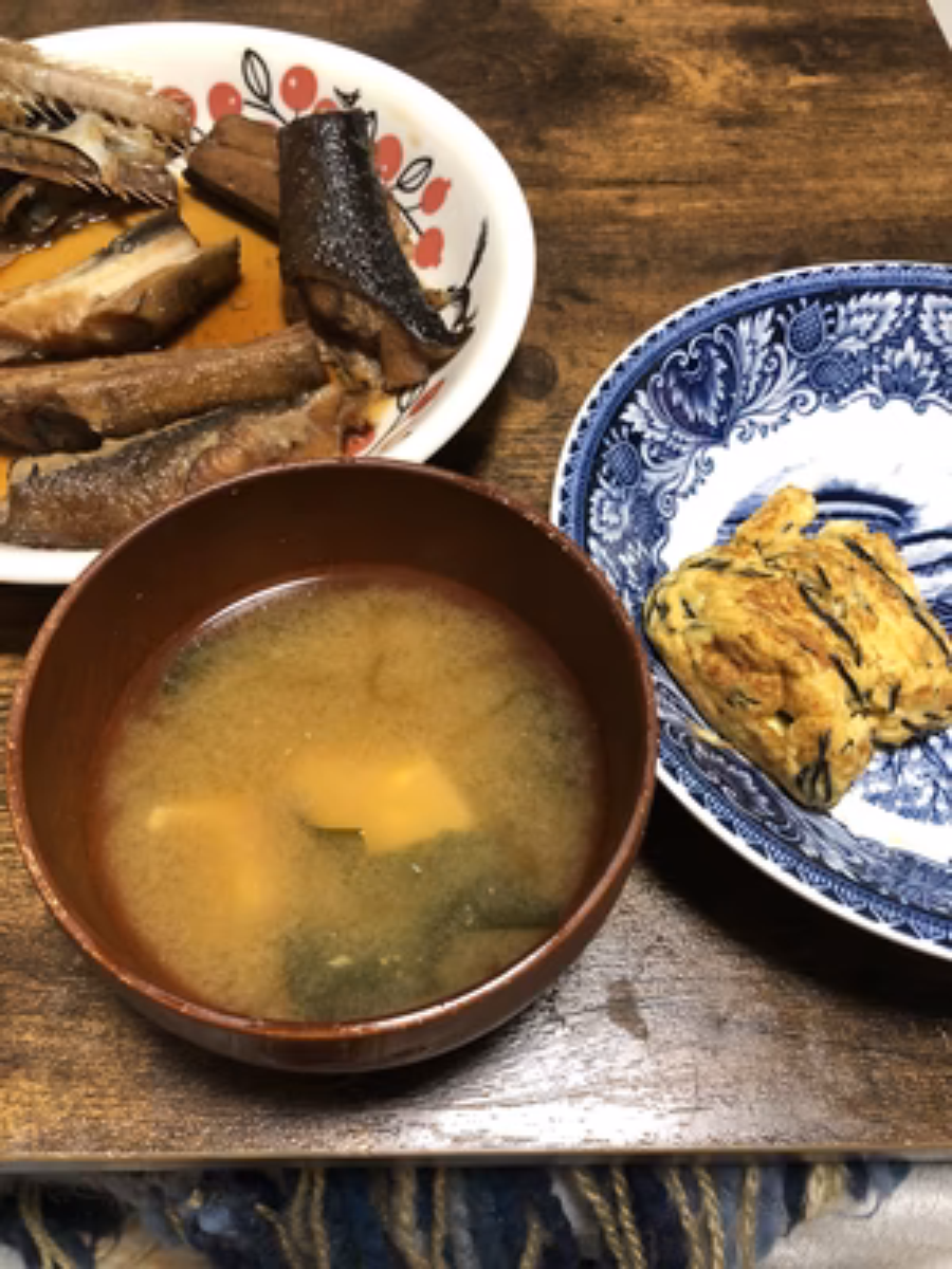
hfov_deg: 49.7
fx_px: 1027
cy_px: 634
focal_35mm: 28
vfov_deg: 63.4
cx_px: 476
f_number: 1.8
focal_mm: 4
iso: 50
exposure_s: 1/17
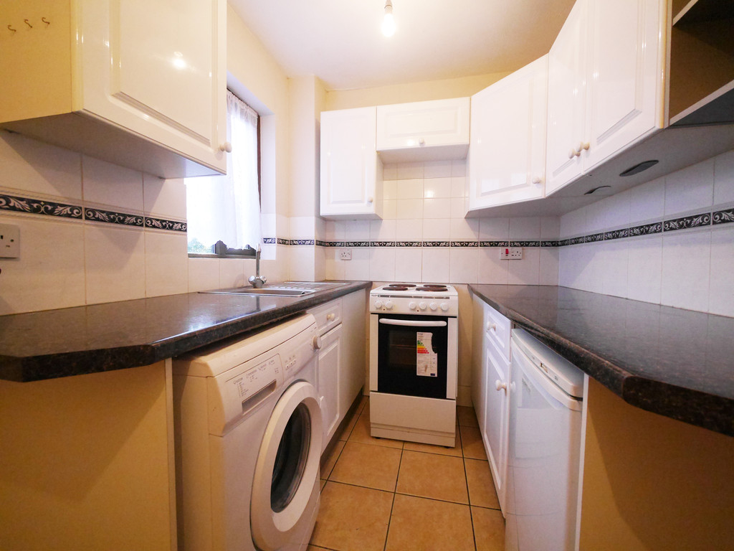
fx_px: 297
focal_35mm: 14
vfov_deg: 85.7
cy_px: 276
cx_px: 367
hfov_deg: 102.1
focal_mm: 7
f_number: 4
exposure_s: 1/60
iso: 1600
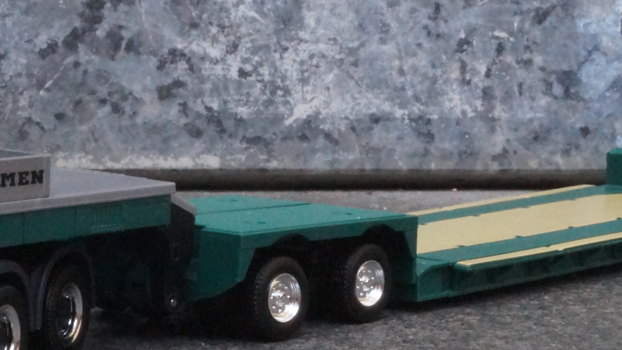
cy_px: 244
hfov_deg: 18.3
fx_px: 1913
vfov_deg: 10.4
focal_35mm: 116
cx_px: 137
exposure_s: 1/40
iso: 3200
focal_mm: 26
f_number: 22
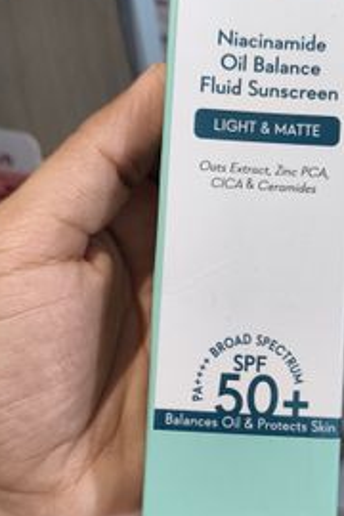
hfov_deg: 35.5
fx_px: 530
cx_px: 236
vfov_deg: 51.9
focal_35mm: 37
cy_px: 262
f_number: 1.87
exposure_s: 1/50
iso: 1113
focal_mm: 5.56
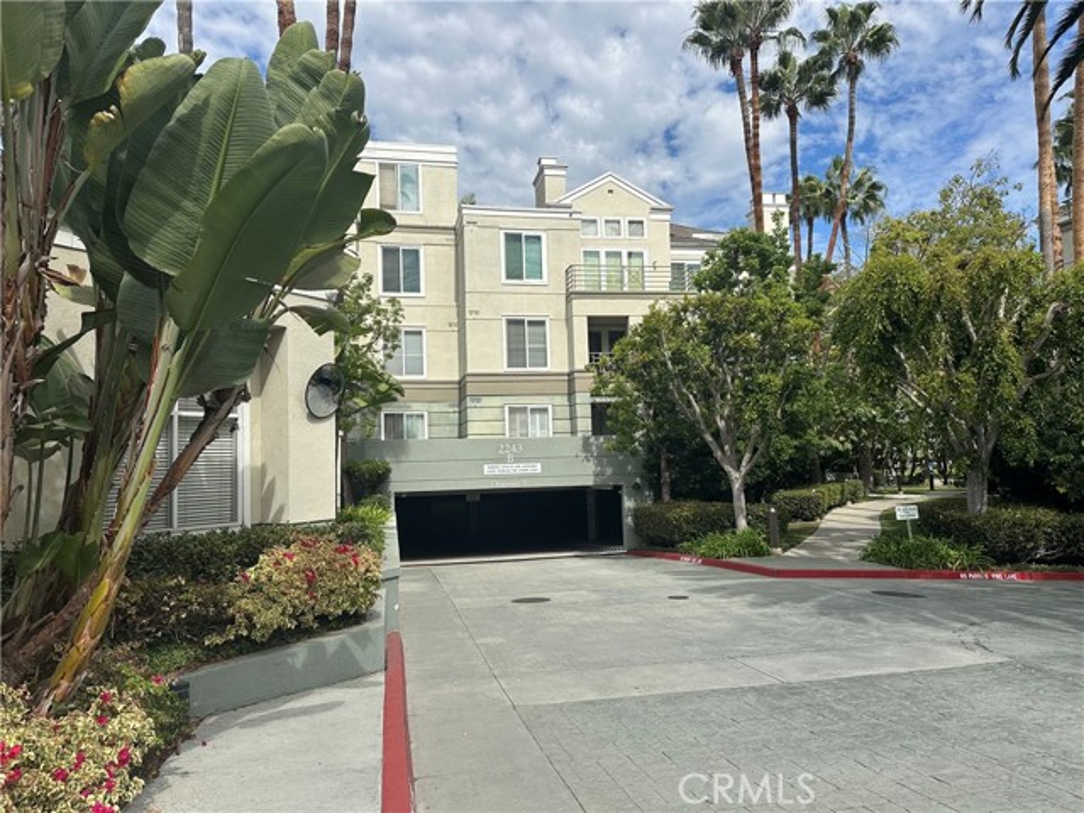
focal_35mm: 24
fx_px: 752
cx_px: 542
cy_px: 406
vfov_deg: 56.8
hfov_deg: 71.6
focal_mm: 6.86
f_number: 1.78
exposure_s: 1/5848
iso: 80
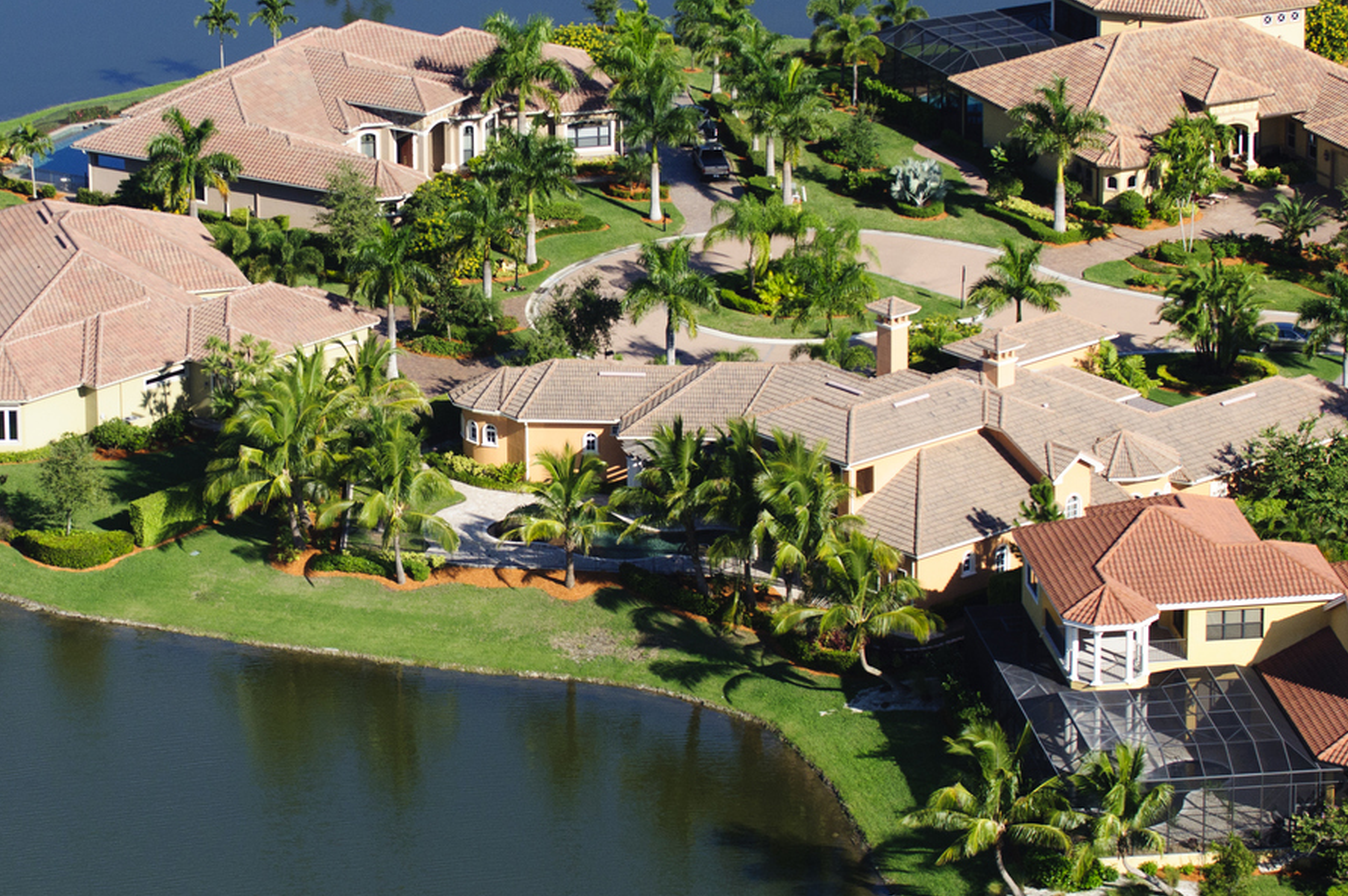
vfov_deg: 7.5
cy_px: 444
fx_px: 6807
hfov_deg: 11.3
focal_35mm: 182
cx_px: 533
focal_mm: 86
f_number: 5
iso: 400
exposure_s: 1/1600
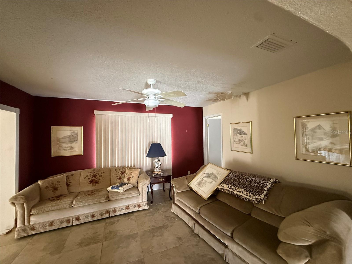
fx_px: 142
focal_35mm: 14
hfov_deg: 102.1
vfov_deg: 85.7
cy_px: 132
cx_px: 176
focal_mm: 2.22
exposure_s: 1/60
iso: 800
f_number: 2.2
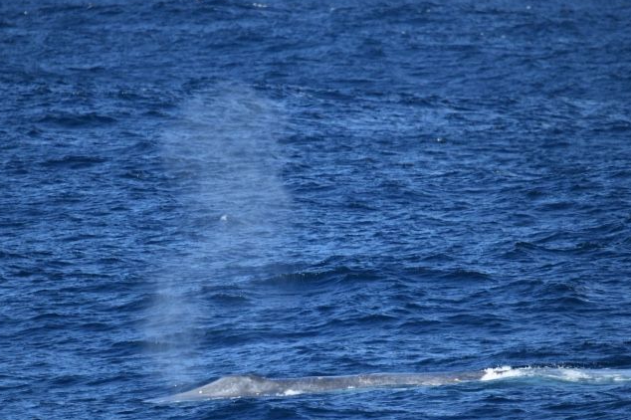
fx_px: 13261
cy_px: 205
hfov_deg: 2.7
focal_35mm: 757
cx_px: 382
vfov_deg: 1.8
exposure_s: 1/8000
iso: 2000
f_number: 6.3
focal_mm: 600
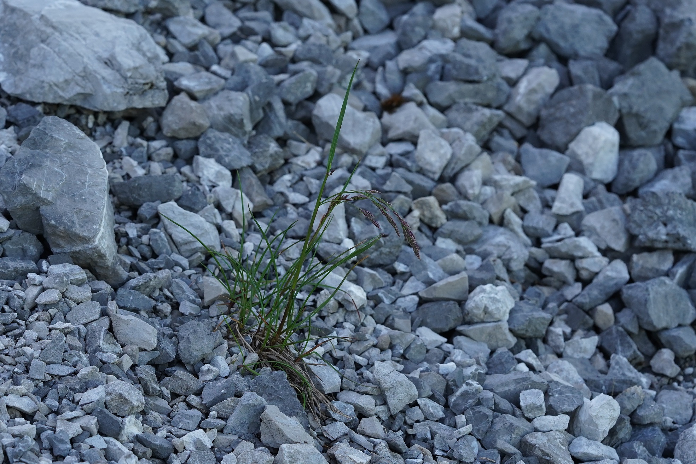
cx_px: 348
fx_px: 2610
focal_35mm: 135
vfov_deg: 10.2
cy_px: 232
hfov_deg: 15.2
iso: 800
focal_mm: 90
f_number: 8
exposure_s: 1/320
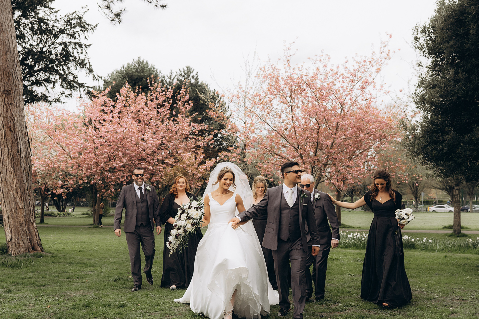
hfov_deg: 47.3
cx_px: 273
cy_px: 162
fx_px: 546
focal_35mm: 41
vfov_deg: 32.6
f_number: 4.5
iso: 320
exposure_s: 1/800
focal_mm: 35
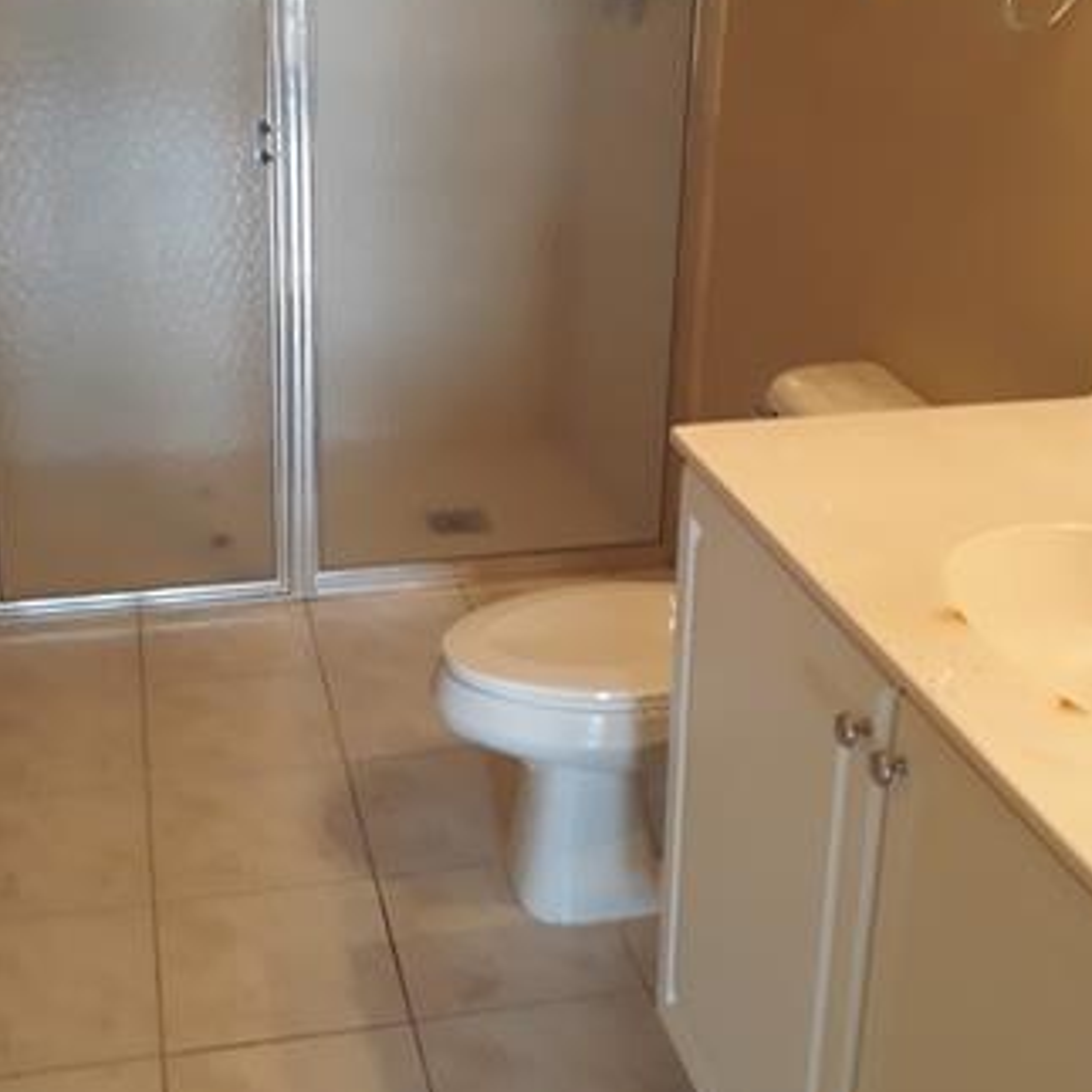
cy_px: 372
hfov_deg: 36.7
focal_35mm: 46
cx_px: 483
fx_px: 1642
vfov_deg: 36.4
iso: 160
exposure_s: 1/40
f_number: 1.7
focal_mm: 3.7
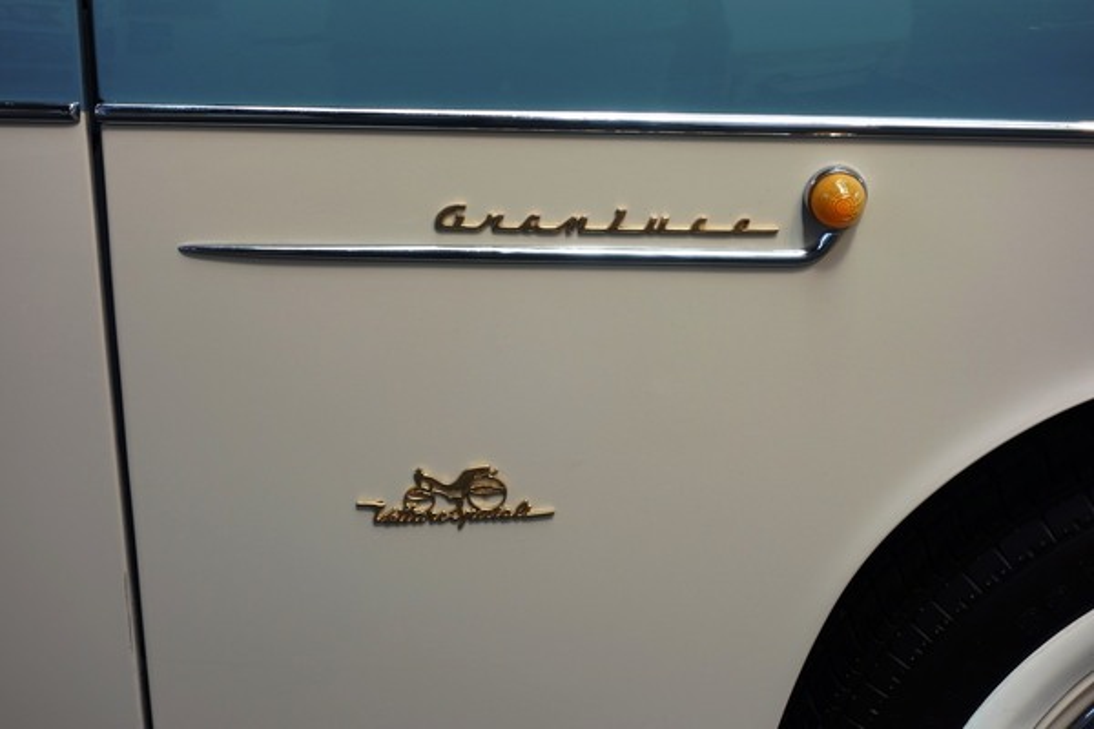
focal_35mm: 70
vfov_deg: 19.5
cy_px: 364
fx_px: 2127
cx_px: 547
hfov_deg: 28.8
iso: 125
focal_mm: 25.93
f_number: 5
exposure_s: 1/100
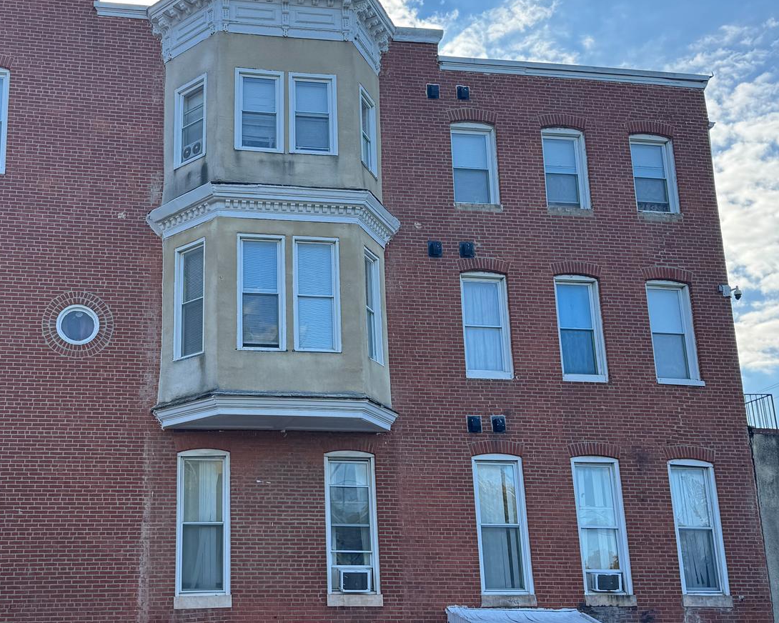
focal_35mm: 44
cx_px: 254
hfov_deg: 41.4
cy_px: 350
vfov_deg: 34.1
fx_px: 1014
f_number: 1.78
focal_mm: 6.76
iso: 80
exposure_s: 1/1339
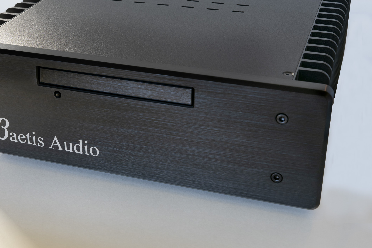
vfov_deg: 19.4
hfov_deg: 28.8
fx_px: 723
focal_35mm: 70
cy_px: 99
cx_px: 148
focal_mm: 56
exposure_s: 1/4
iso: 320
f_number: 18
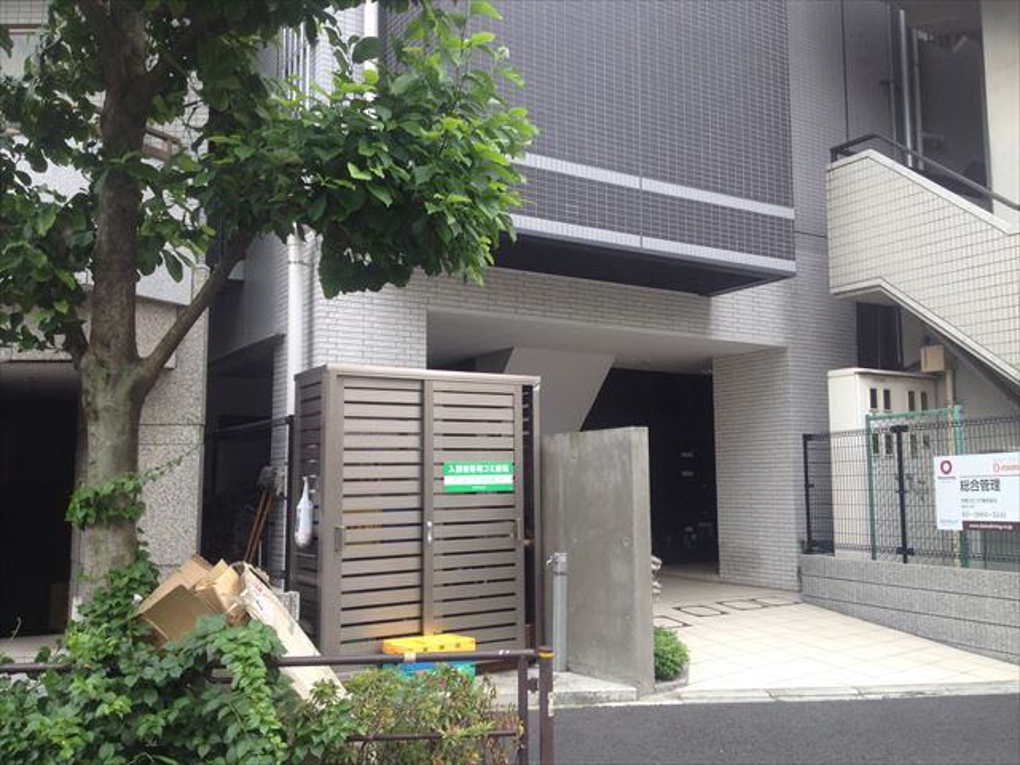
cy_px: 382
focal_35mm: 35
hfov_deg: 52.6
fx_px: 1031
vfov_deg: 40.7
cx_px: 510
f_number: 2.4
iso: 50
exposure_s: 1/147
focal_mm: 4.28
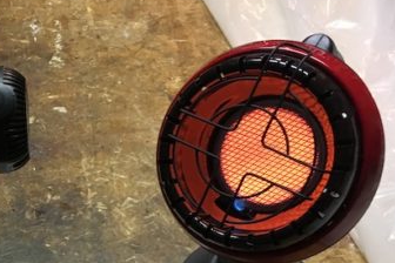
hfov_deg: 29.6
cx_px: 59
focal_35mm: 66
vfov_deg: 20.1
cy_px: 249
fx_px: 724
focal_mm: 4.15
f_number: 2.2
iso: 200
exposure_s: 1/30
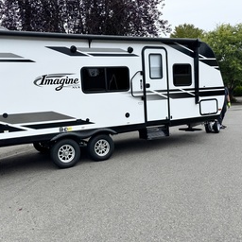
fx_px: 229
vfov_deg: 55.6
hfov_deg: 54.5
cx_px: 81
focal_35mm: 29
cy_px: 121
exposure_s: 1/1524
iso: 80
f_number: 1.78
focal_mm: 6.76
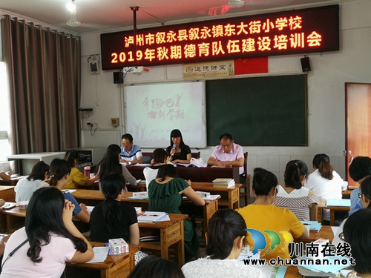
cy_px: 139
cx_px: 186
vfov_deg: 39.7
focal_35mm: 36
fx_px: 386
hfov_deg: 51.4
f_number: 1.8
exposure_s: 1/50
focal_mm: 3.95
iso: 125
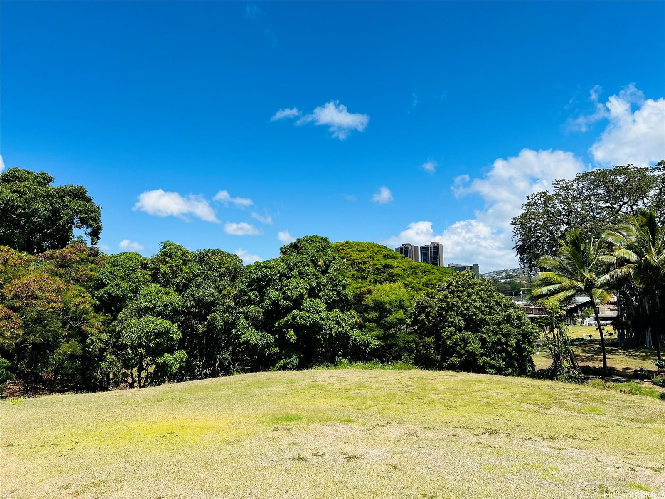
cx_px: 332
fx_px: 499
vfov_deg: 53.1
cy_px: 250
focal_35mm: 26
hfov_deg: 67.3
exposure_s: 1/4274
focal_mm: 5.7
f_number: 1.5
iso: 50
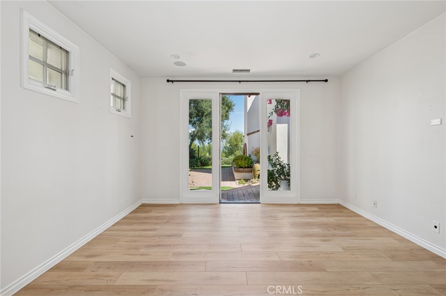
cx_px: 223
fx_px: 198
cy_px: 148
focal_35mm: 16
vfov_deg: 73.7
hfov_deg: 96.8
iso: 100
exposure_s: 1/100
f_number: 9
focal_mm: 16
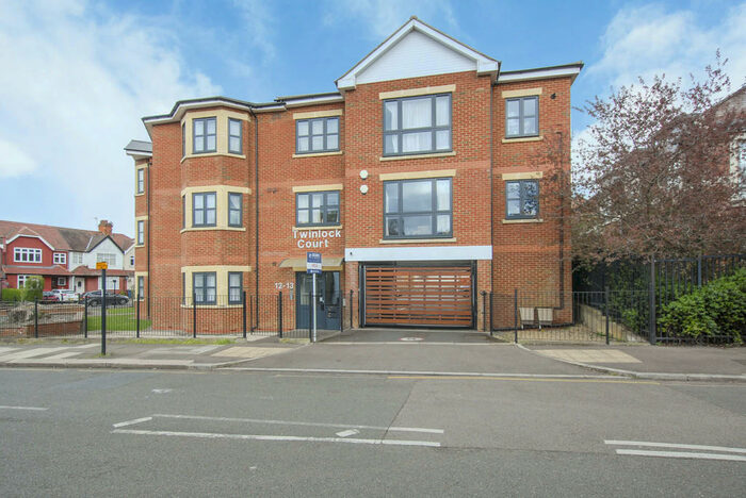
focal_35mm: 18
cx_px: 373
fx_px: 373
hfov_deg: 90.0
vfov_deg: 67.5
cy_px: 249
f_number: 5.6
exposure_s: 1/160
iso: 200
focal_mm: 12
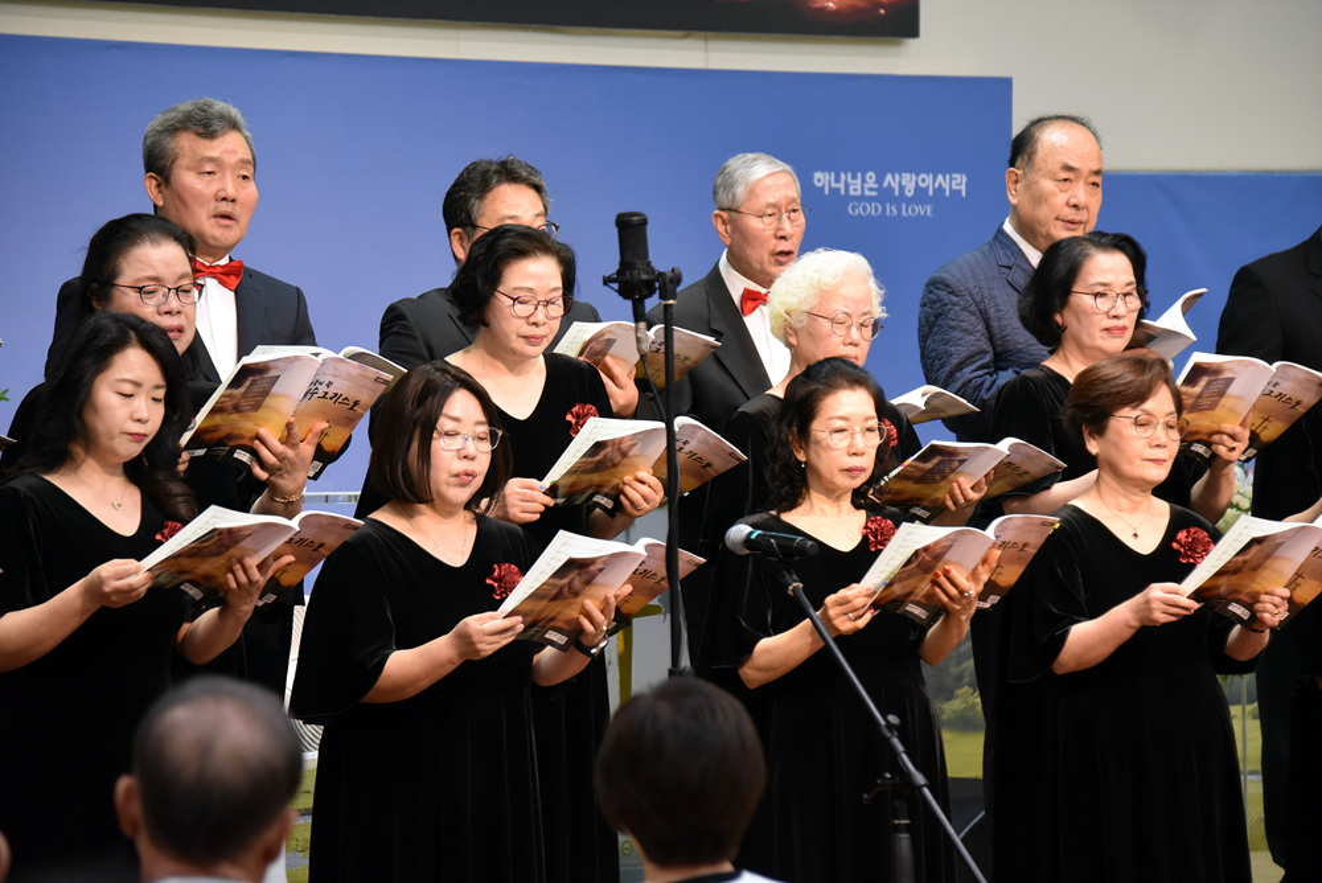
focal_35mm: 170
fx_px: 6246
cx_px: 661
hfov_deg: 12.1
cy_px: 442
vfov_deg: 8.1
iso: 4000
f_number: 5.6
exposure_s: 1/125
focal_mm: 170
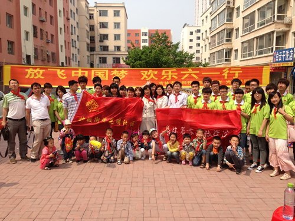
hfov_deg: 55.4
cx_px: 148
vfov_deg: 42.9
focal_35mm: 33
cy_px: 110
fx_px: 281
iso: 50
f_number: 2.4
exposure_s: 1/1355
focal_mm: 4.13
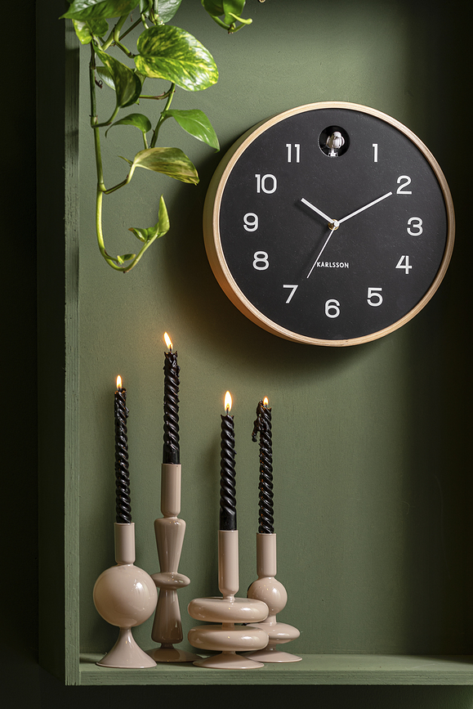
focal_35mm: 135
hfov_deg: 10.2
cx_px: 236
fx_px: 2657
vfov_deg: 15.2
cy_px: 354
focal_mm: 135
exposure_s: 1/13
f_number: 6.3
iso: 160
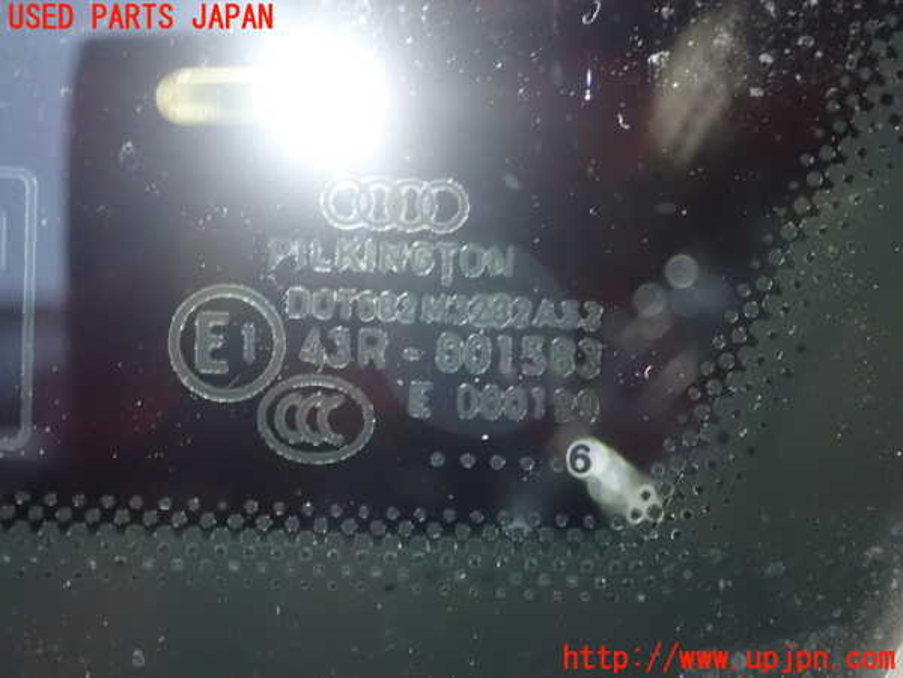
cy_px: 339
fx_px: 1383
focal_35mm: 53
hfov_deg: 36.2
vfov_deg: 27.5
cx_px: 452
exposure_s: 1/13
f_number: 3.4
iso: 1600
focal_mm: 9.61
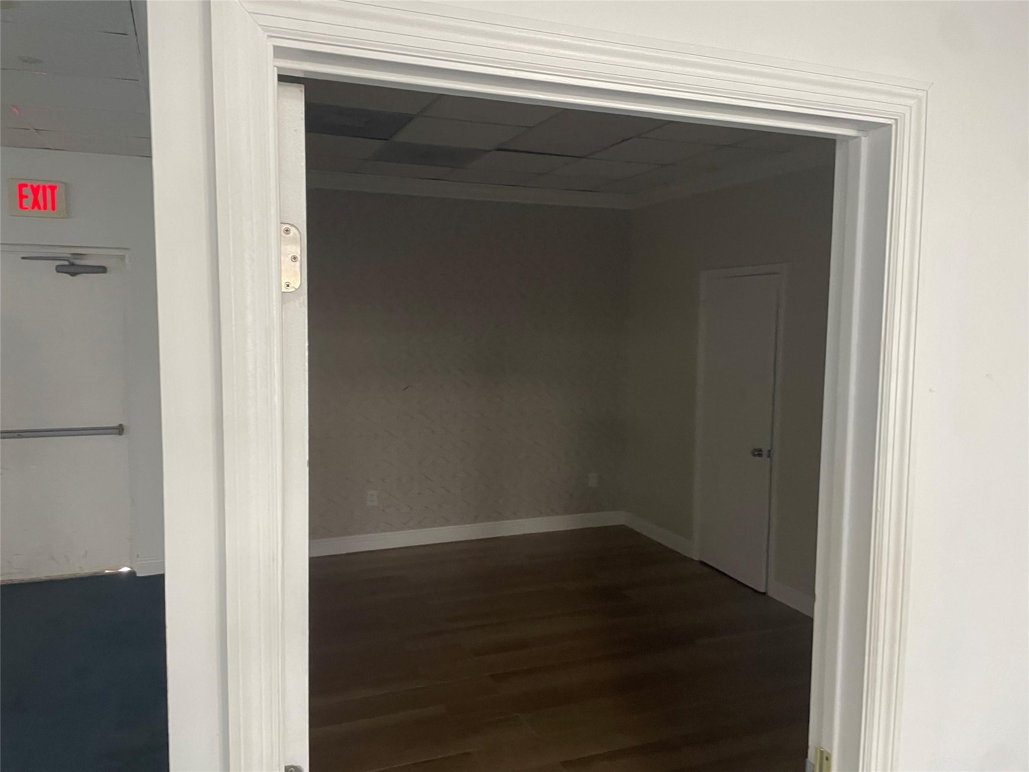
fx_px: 773
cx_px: 514
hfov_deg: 67.3
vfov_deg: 53.1
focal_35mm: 26
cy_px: 386
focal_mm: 4.2
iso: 200
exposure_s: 1/60
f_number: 1.6
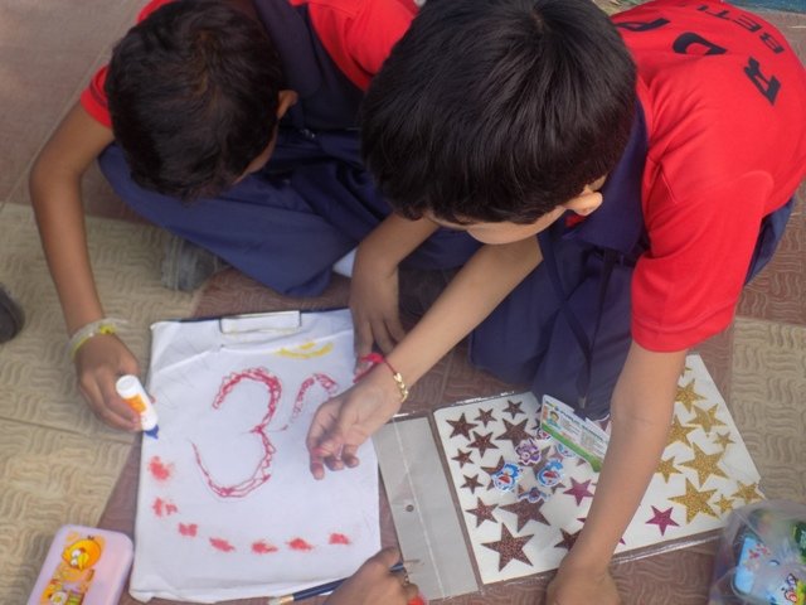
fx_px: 1071
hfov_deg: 41.2
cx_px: 403
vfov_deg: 31.5
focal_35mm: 46
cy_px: 302
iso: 80
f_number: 3.7
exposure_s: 1/100
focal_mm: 8.1
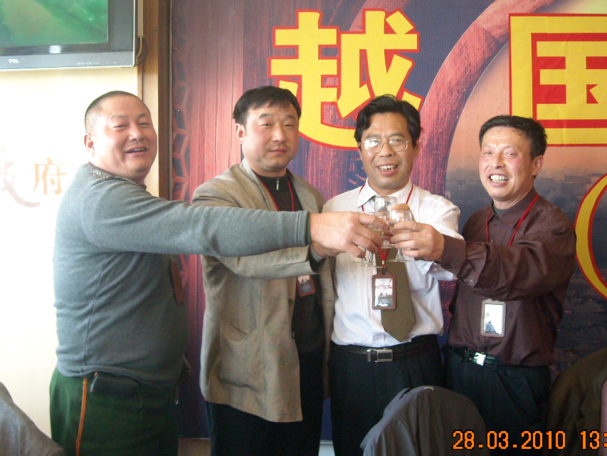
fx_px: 737
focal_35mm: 42
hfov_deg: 44.8
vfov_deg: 34.4
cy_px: 224
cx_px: 301
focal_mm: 5.7
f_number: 2.8
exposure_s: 1/60
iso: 336
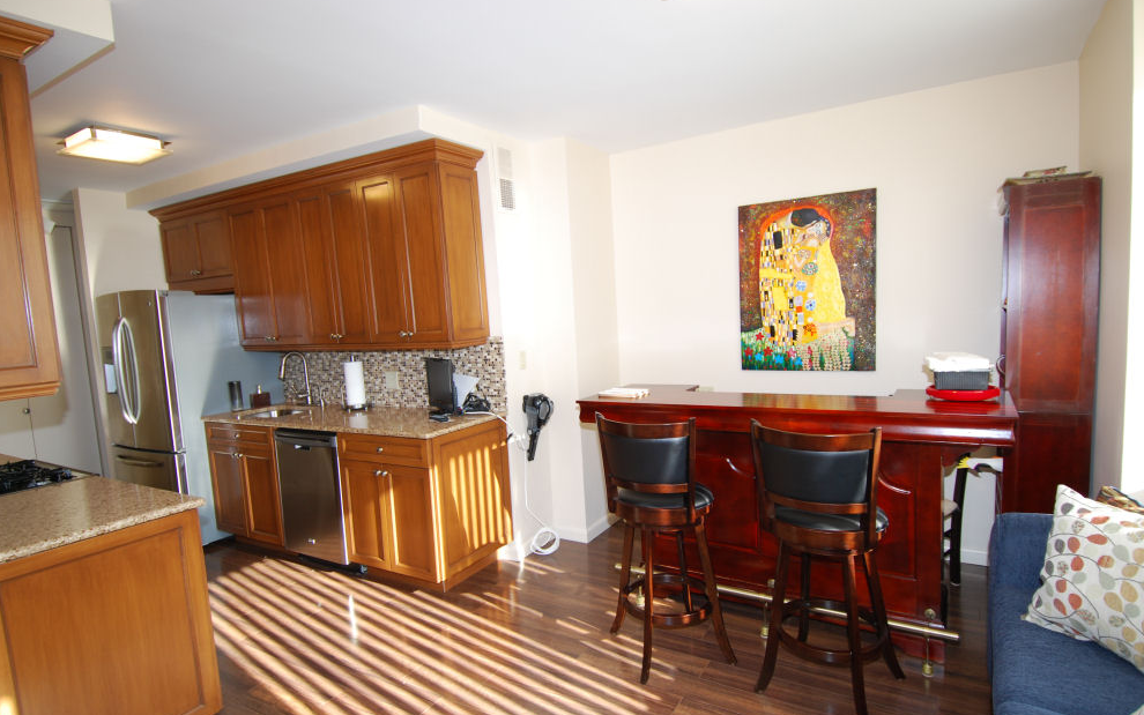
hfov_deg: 88.0
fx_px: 592
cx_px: 571
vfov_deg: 62.2
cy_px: 378
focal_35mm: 19
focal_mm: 12
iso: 200
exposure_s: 1/80
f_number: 4.5
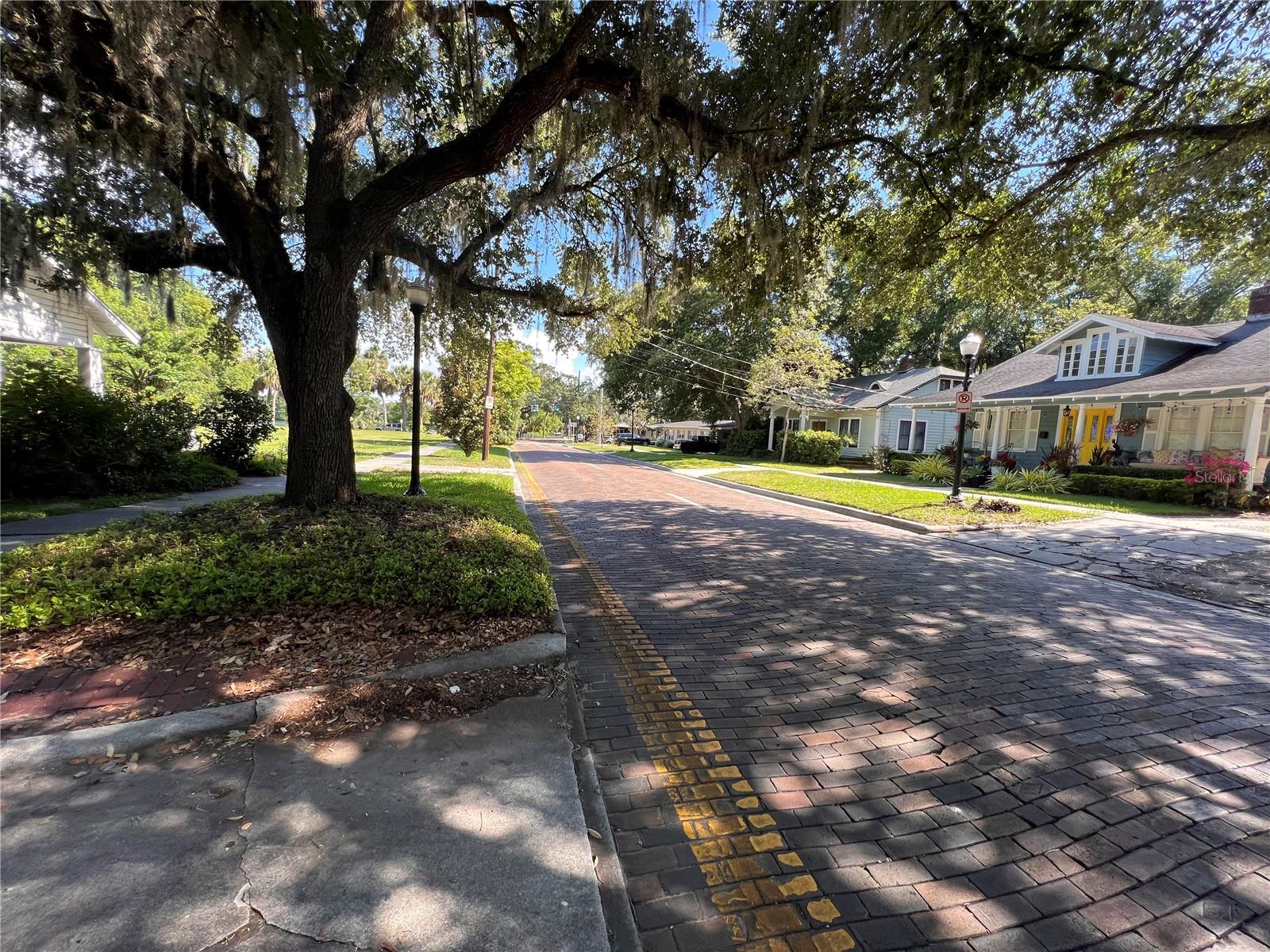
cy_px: 476
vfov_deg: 89.9
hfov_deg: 106.2
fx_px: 477
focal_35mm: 13
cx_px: 635
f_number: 1.8
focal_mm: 1.57
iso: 32
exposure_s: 1/256
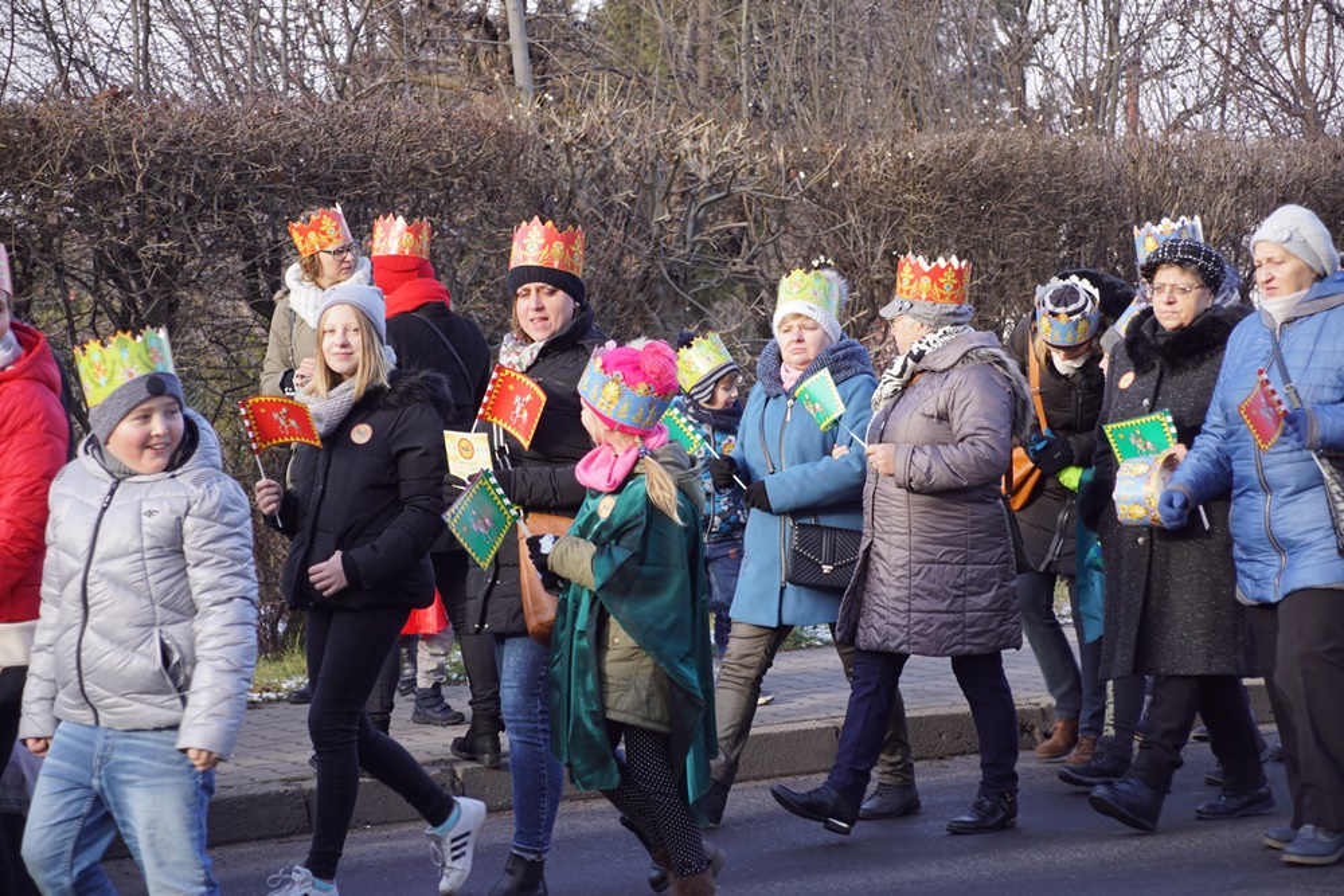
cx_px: 672
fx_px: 4200
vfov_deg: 12.2
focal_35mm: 112
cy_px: 448
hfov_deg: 18.2
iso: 250
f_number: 5.6
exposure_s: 1/160
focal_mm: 75
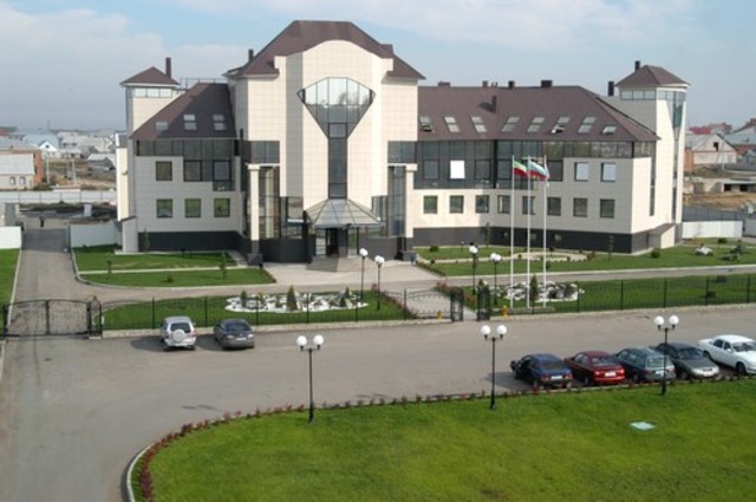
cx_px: 378
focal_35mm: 52
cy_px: 251
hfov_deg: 37.9
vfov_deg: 25.7
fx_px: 1101
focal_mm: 35
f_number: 11
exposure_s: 1/500
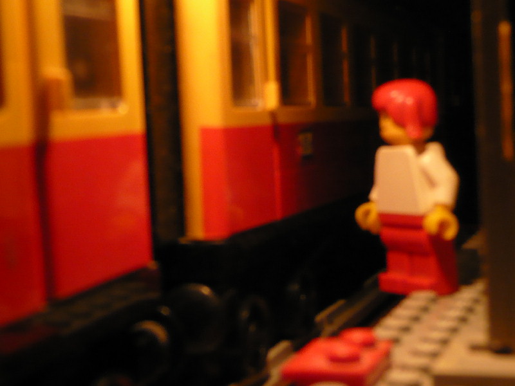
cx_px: 258
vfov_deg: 22.9
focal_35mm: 64
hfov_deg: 30.3
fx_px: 952
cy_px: 193
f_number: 4
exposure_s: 1/2
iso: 200
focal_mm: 7
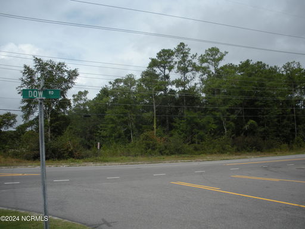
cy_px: 114
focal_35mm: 35
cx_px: 152
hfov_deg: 52.6
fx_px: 308
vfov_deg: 40.7
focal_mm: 6.3
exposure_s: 1/1089
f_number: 3.5
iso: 64
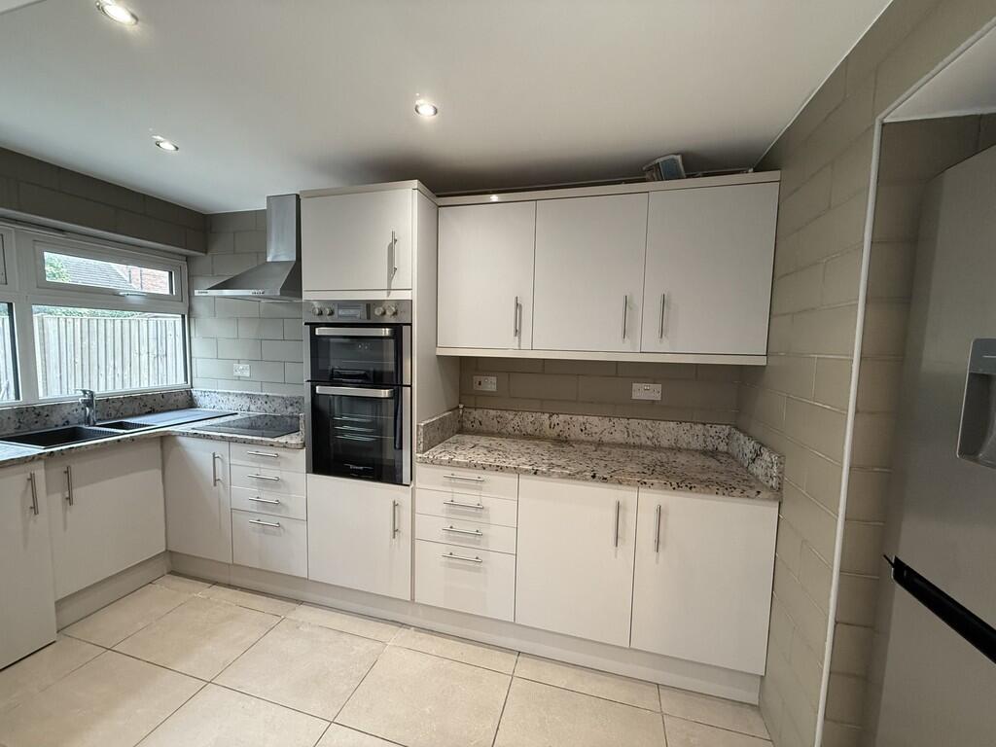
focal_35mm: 14
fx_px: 403
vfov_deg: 85.7
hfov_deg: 102.1
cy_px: 374
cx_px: 498
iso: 400
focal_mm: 2.22
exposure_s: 1/78
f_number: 2.2
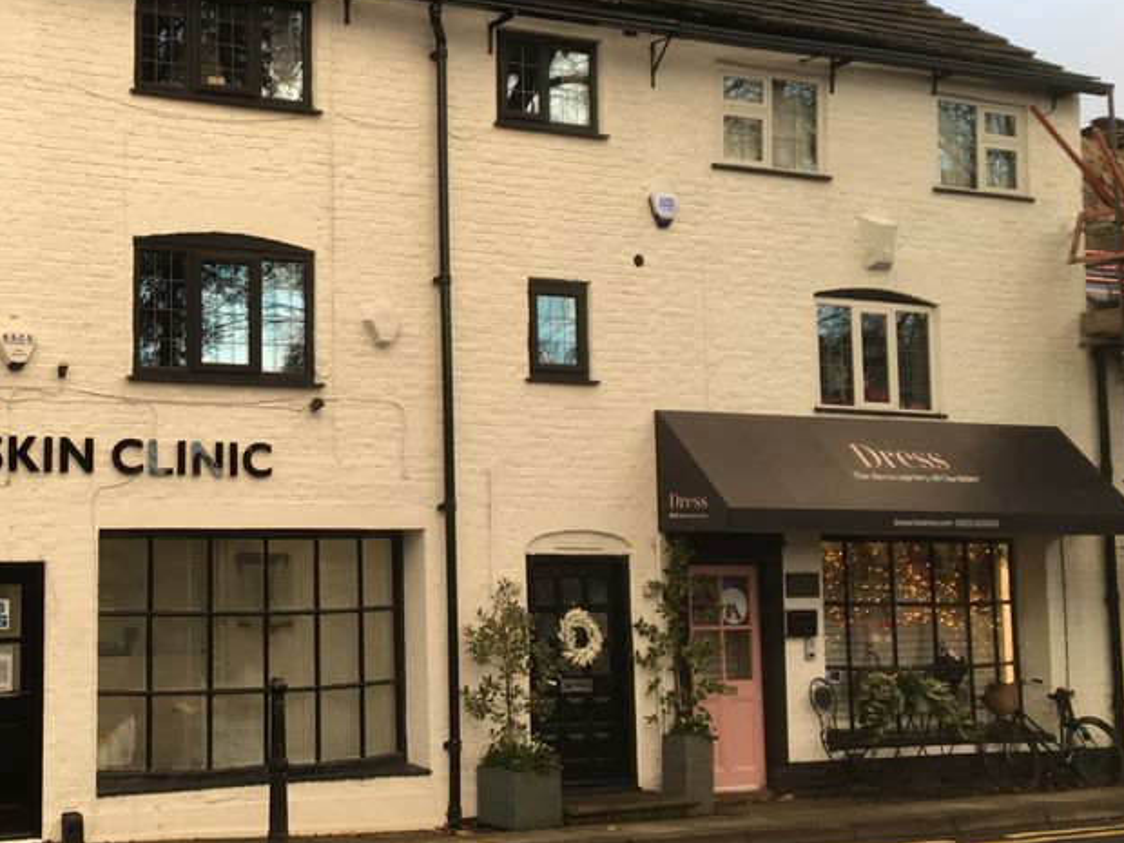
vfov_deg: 27.5
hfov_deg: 34.6
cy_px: 354
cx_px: 170
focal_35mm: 53
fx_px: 1721
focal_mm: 4.15
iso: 40
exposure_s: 1/100
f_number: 2.2
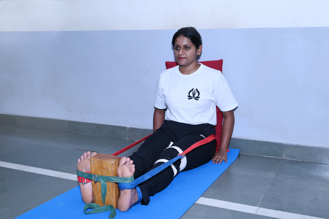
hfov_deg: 50.7
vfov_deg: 35.1
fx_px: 347
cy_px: 110
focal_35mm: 38
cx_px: 164
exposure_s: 1/200
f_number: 7.1
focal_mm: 38
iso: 320
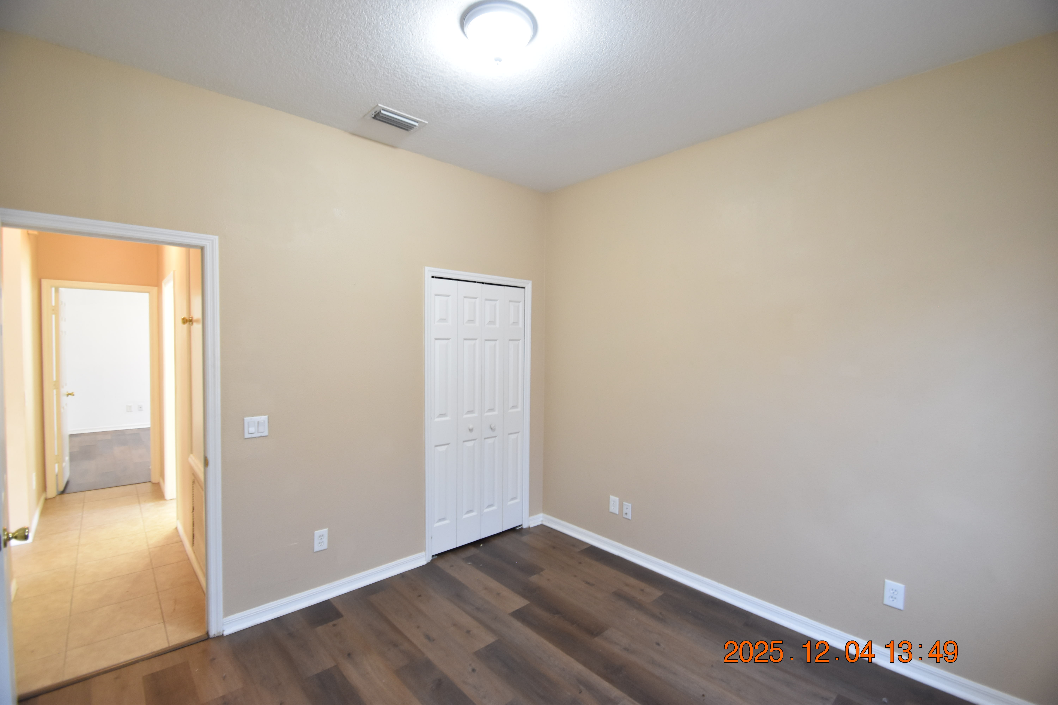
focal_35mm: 15
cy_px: 352
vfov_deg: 77.3
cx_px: 529
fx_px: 441
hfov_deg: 100.4
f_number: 3.5
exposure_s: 1/20
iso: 800
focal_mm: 10
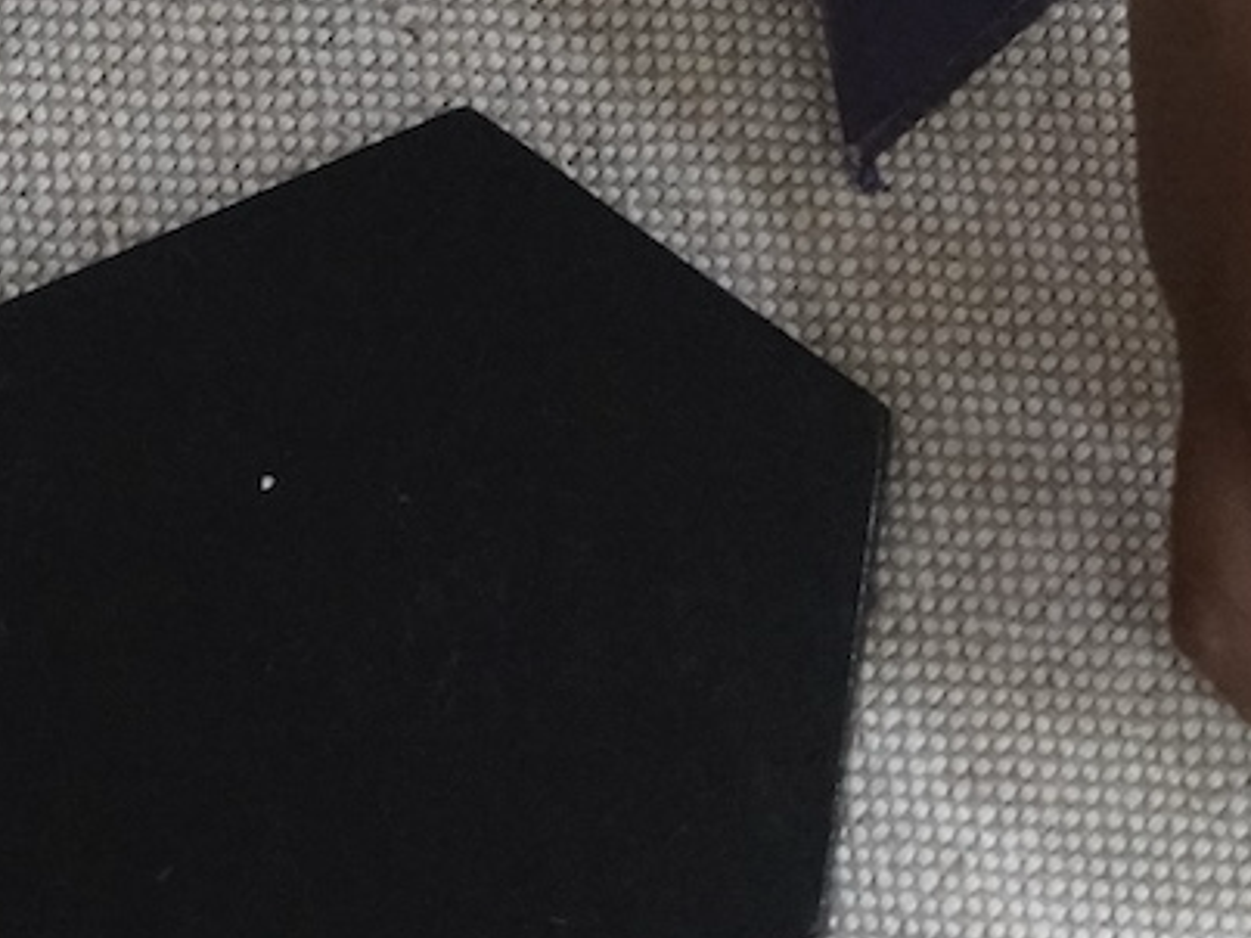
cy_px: 357
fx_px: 5961
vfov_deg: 9.0
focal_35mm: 165
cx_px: 1543
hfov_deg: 11.7
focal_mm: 24
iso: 4000
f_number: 4
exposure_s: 1/160
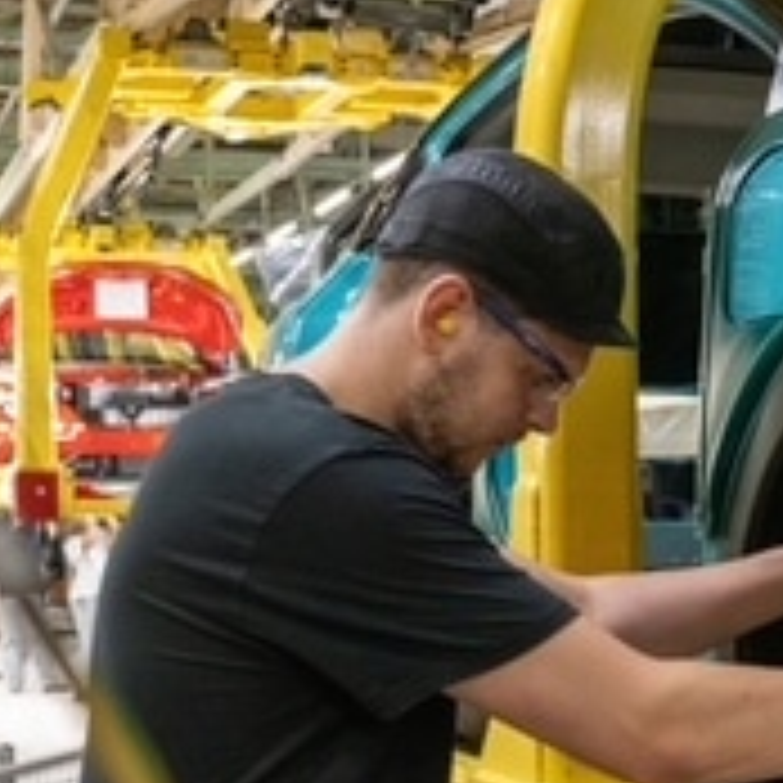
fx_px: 1919
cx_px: 657
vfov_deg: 22.7
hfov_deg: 22.7
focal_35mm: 75
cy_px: 630
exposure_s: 1/125
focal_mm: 24
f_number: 2.8
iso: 4000
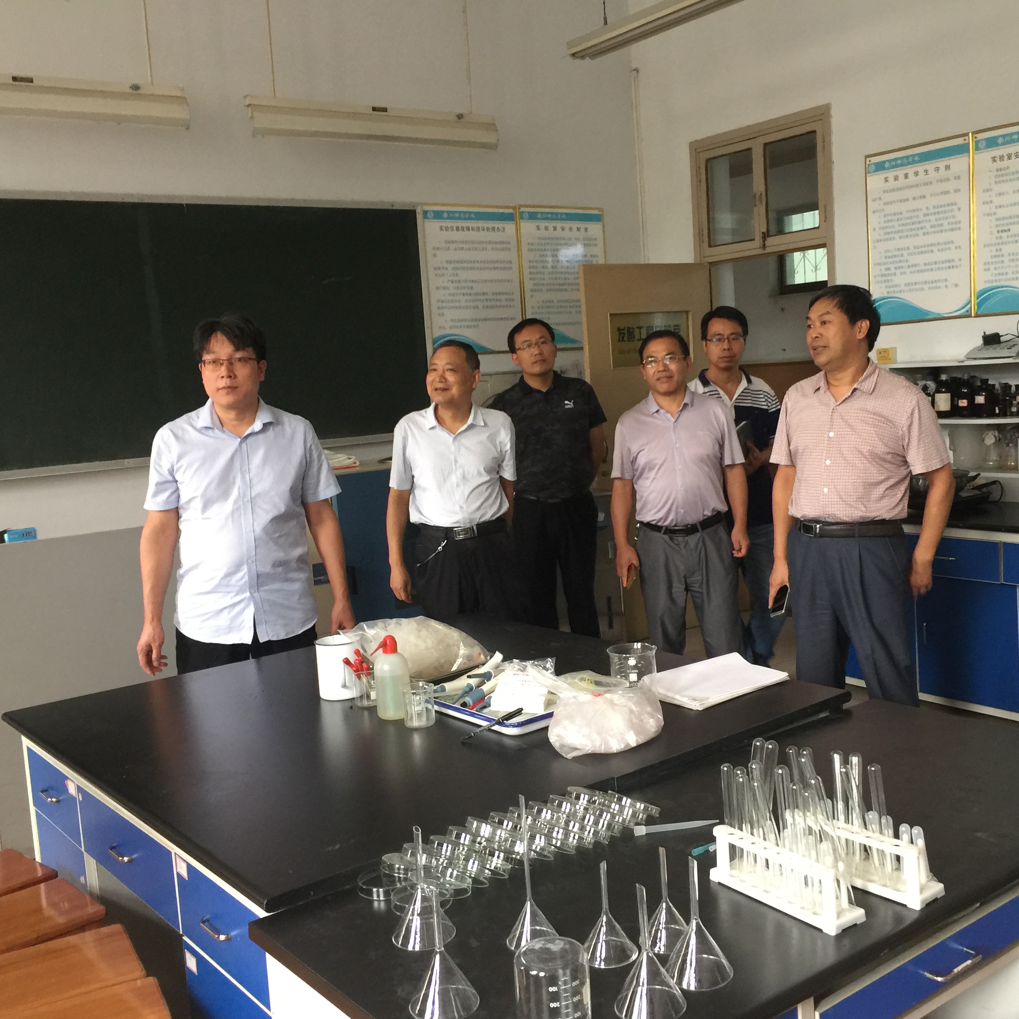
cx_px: 571
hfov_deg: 47.1
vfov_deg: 47.2
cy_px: 521
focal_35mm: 35
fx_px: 1166
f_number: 2.2
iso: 80
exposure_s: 1/17
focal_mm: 4.15
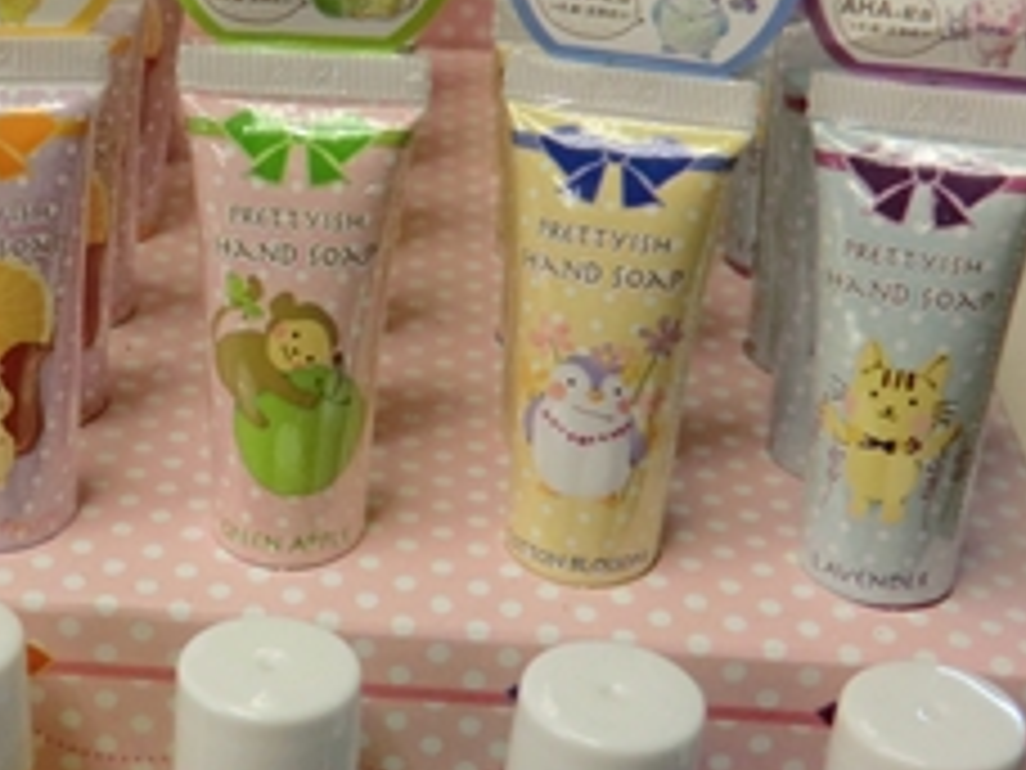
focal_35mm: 70
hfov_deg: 27.1
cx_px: 166
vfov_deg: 21.0
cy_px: 315
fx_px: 2075
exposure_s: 1/60
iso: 200
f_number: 3.5
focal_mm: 5.2
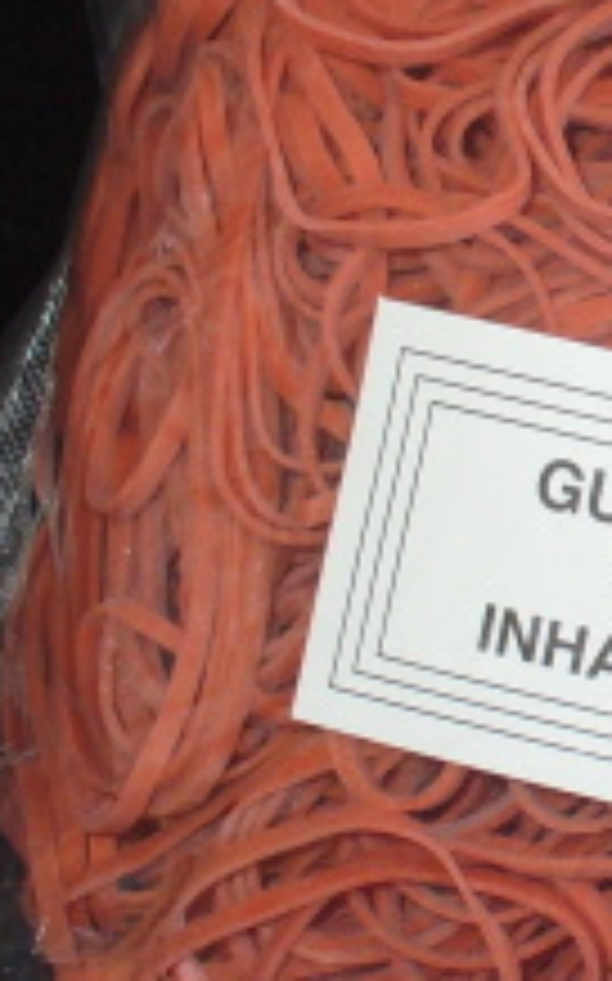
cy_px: 500
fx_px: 3073
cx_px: 1071
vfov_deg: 18.1
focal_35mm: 115
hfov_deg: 10.7
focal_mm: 6.1
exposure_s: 1/60
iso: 100
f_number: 2.8
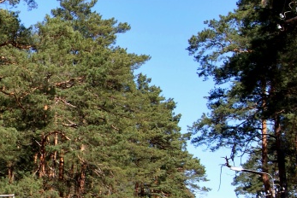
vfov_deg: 11.9
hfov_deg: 16.4
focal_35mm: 115
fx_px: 950
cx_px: -134
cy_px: 170
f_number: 6.3
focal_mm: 26
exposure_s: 1/250
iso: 100
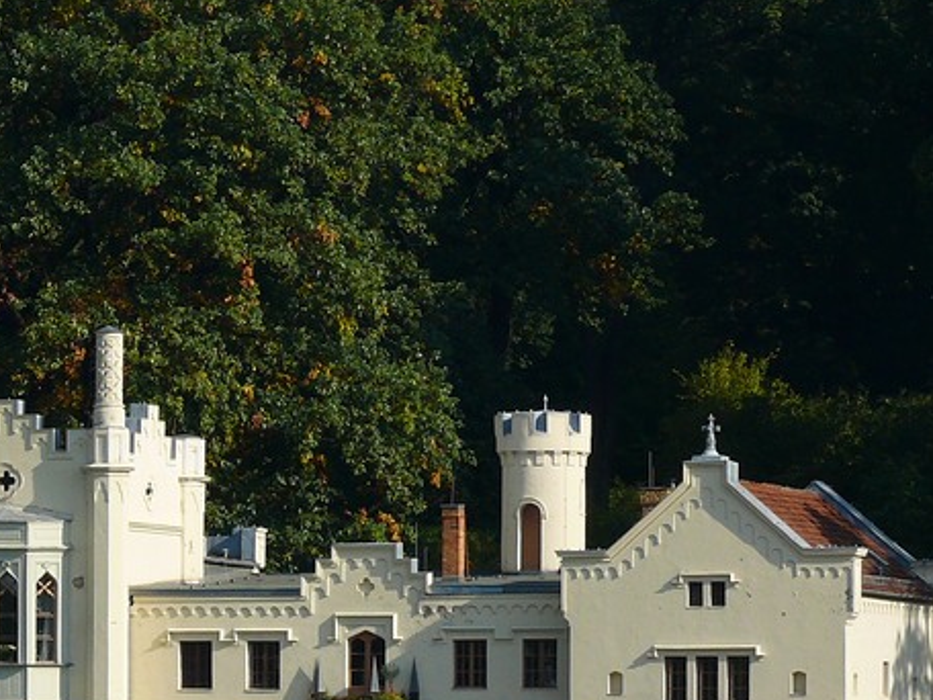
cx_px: 182
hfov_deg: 7.0
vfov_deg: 5.2
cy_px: 546
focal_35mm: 283
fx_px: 7628
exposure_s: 1/200
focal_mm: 25.6
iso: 100
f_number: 5.6
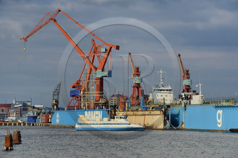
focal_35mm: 145
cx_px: 119
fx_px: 958
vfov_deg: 9.4
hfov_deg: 14.2
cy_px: 79
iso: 200
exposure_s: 1/500
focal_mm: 145
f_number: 10
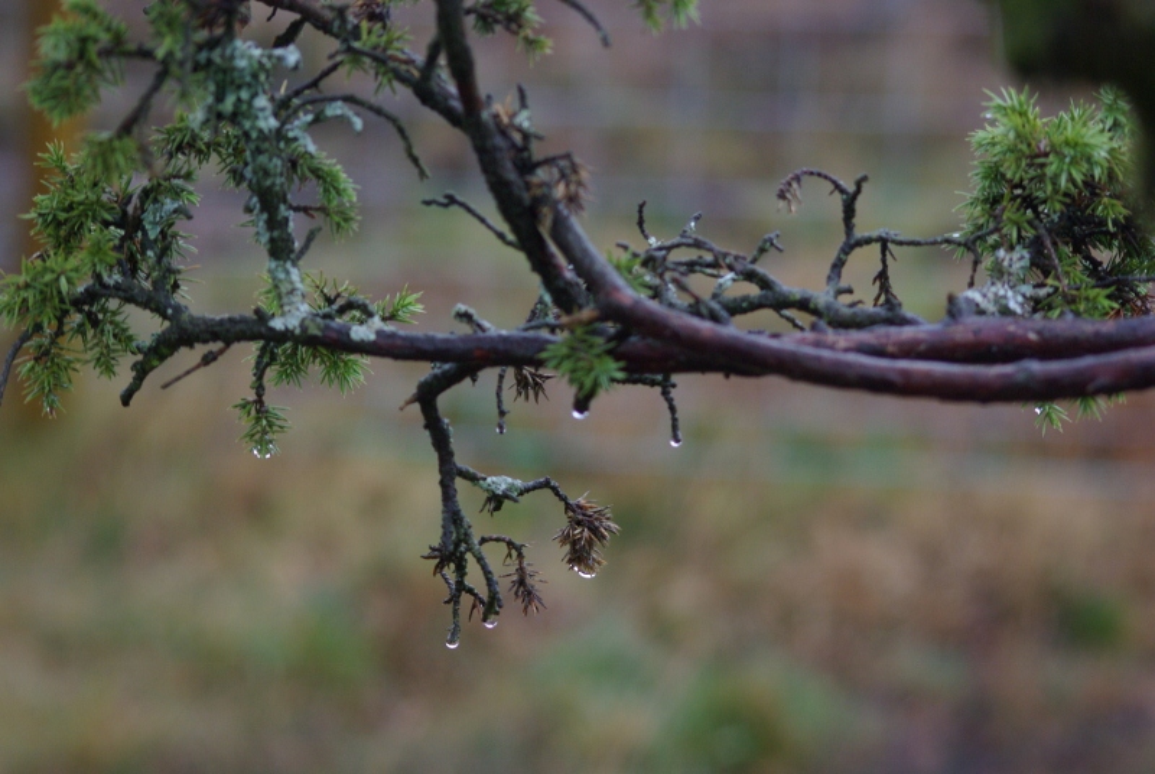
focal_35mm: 105
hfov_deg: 19.4
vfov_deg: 13.1
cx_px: 578
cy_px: 387
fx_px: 3374
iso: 400
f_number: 4.5
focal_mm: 70
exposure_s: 1/90
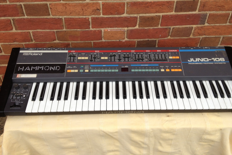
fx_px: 271
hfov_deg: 46.4
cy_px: 65
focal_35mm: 42
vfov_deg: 31.8
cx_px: 123
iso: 50
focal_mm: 4.28
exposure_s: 1/152
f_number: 2.4
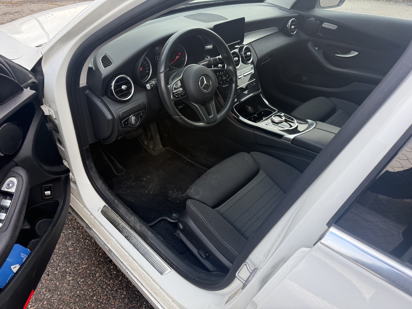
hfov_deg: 71.6
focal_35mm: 24
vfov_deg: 56.8
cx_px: 206
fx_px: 286
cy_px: 154
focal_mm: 6.76
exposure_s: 1/268
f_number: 1.78
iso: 100
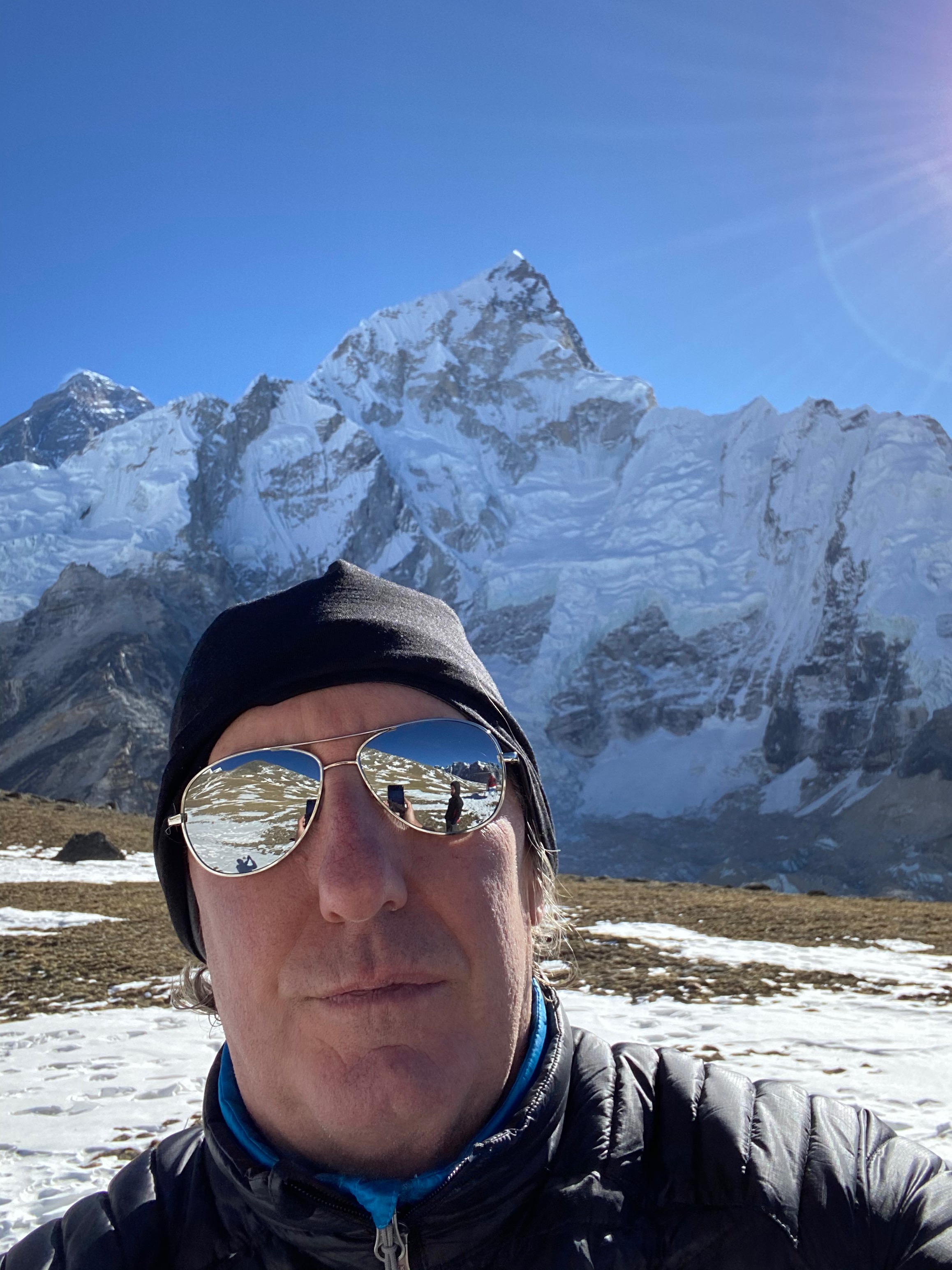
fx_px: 1100
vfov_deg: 60.0
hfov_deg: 46.8
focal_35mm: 30
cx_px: 476
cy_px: 635
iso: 25
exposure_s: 1/520
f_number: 2.2
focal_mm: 2.71
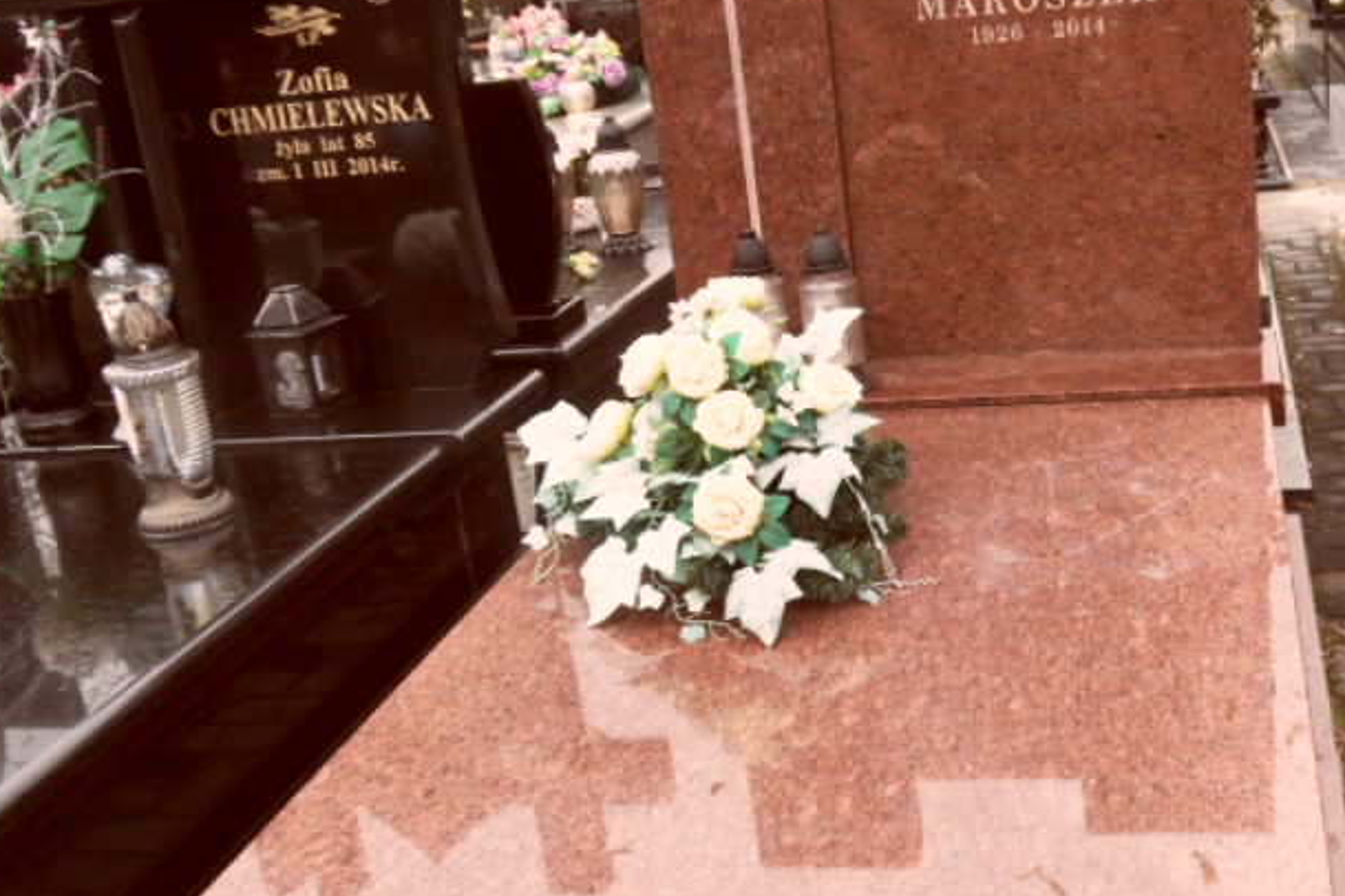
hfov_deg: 45.5
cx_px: 923
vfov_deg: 31.9
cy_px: 391
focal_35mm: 42
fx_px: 1569
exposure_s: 1/180
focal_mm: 3.9
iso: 80
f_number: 3.2
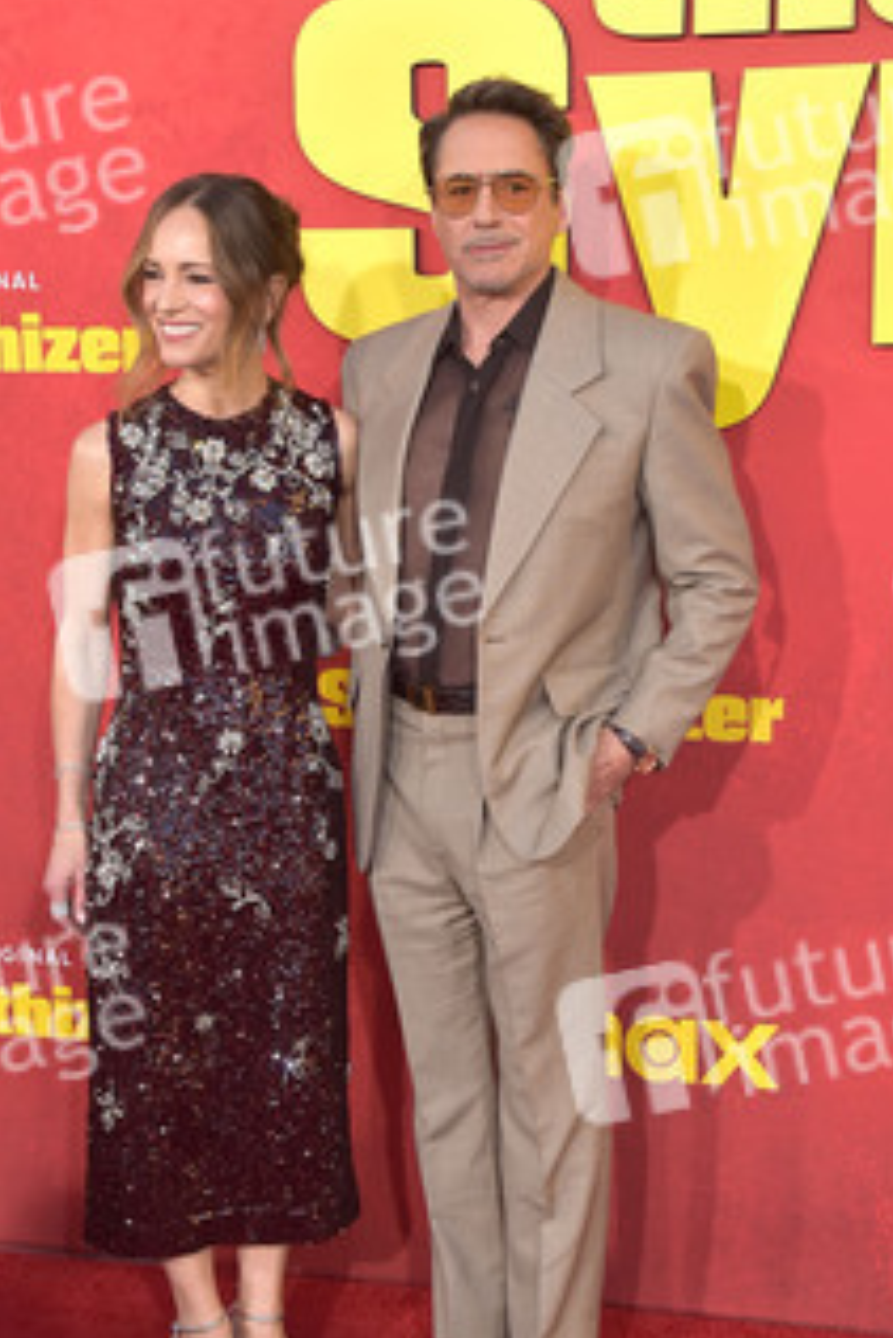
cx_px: 391
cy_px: 813
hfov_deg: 23.8
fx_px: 2118
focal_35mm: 57
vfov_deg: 34.9
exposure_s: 1/1250
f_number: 6.3
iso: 1250
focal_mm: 45
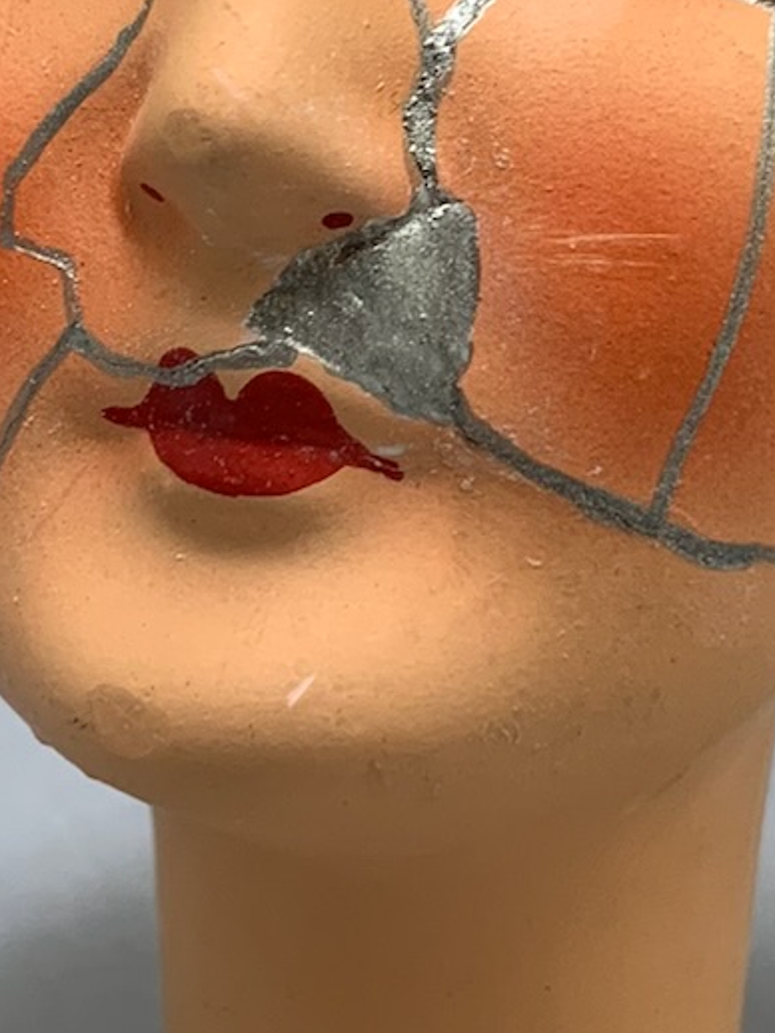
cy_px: 344
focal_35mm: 103
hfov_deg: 14.3
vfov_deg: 19.0
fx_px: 3073
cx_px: 537
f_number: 1.8
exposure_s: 1/50
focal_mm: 4.25
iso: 80
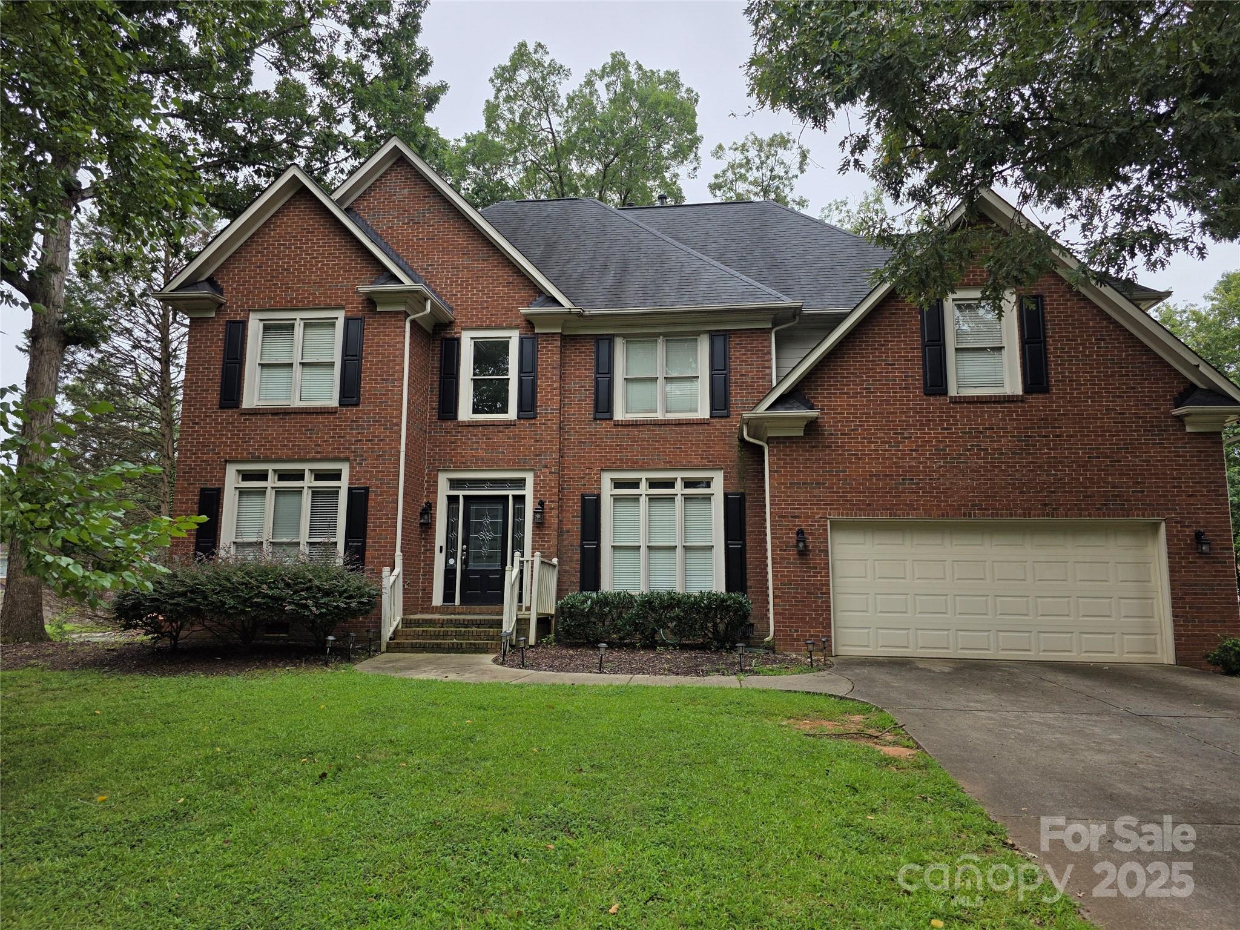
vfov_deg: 58.9
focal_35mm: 23
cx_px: 620
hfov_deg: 73.9
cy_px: 465
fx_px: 824
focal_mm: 6.3
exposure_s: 1/3168
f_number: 1.7
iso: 80
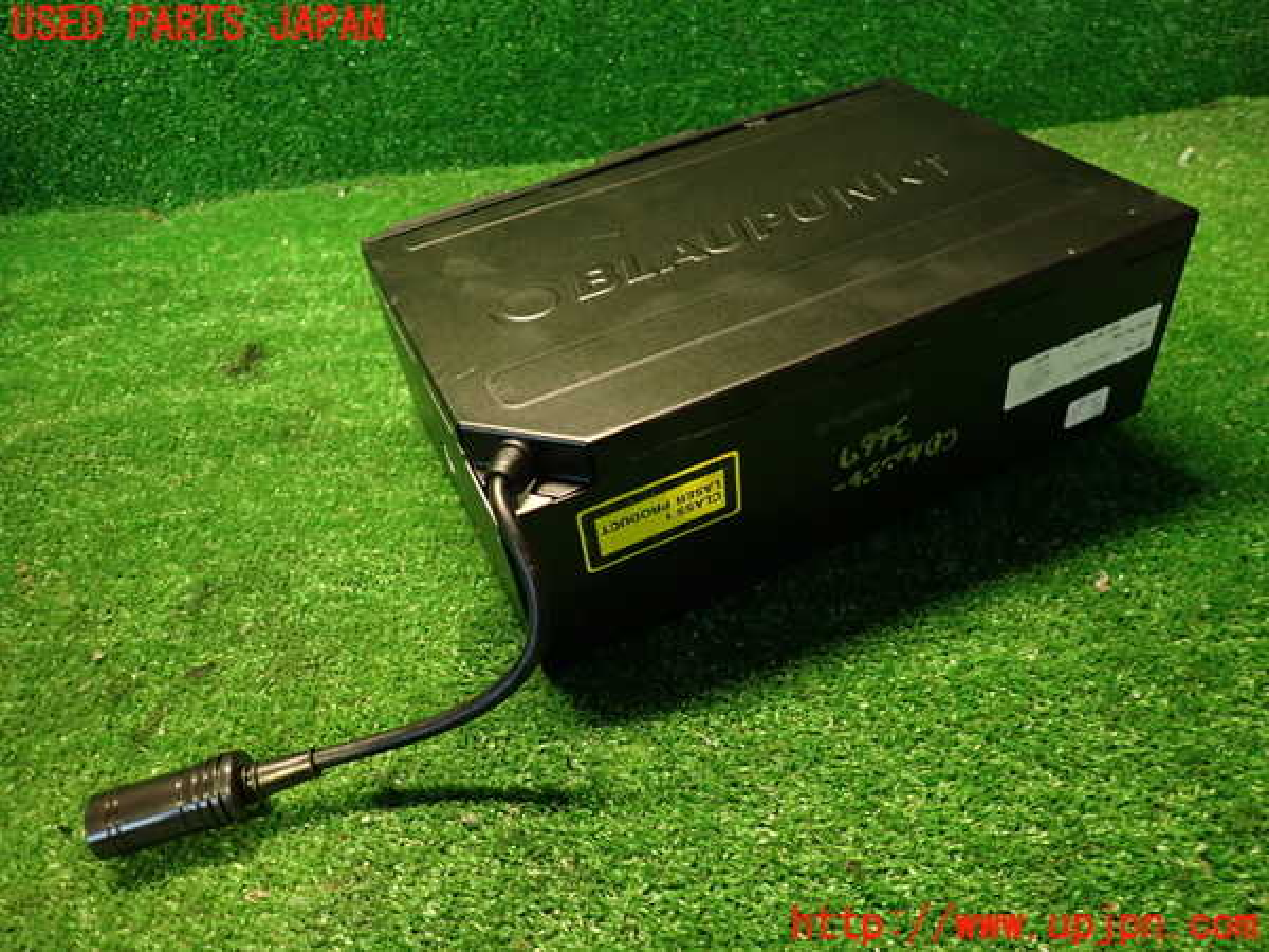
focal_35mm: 25
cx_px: 634
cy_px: 476
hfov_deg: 69.4
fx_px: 916
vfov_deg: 54.9
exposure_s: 1/30
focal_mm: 4.5
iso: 500
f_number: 2
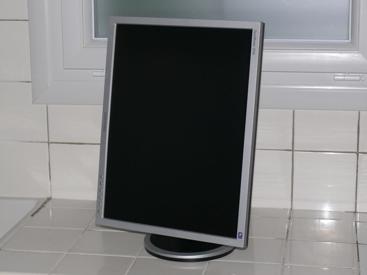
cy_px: 138
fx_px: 891
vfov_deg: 17.6
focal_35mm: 84
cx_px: 184
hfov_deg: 23.3
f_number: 3.2
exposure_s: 1/30
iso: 100
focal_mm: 13.3
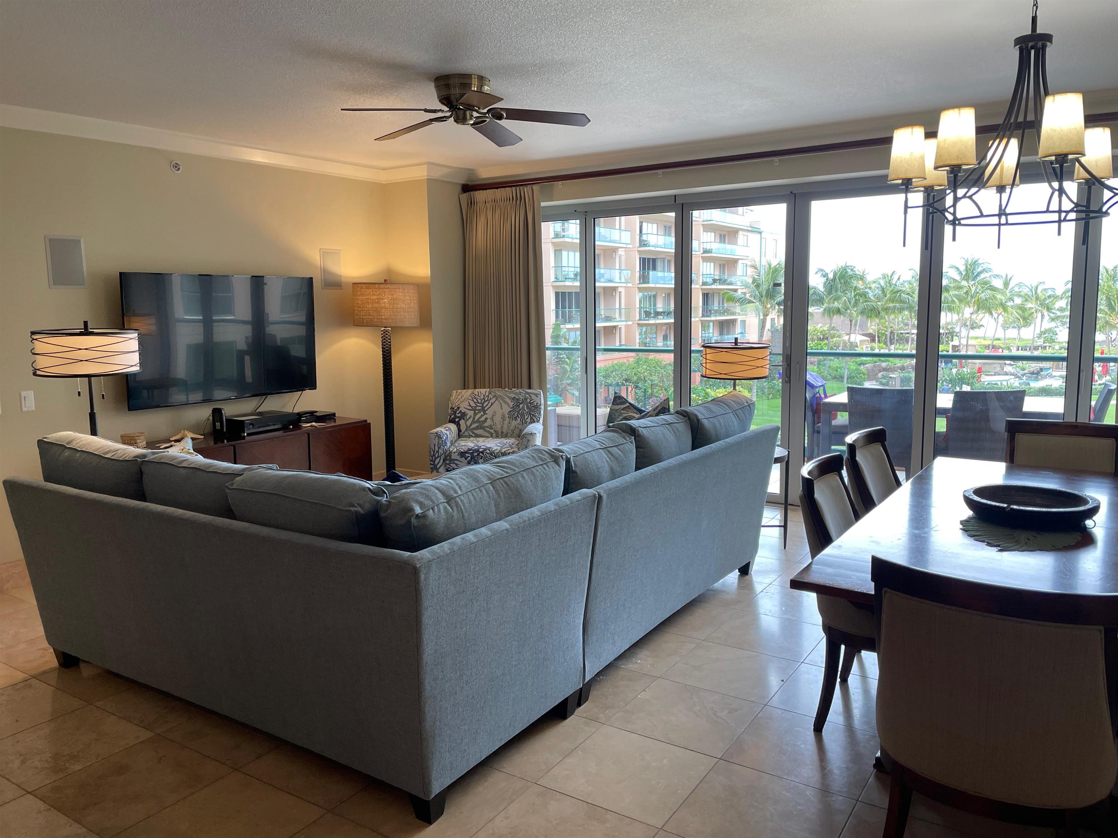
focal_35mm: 26
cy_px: 419
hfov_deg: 67.3
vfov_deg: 53.1
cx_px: 559
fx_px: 840
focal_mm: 4.2
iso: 64
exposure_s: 1/120
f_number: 1.6
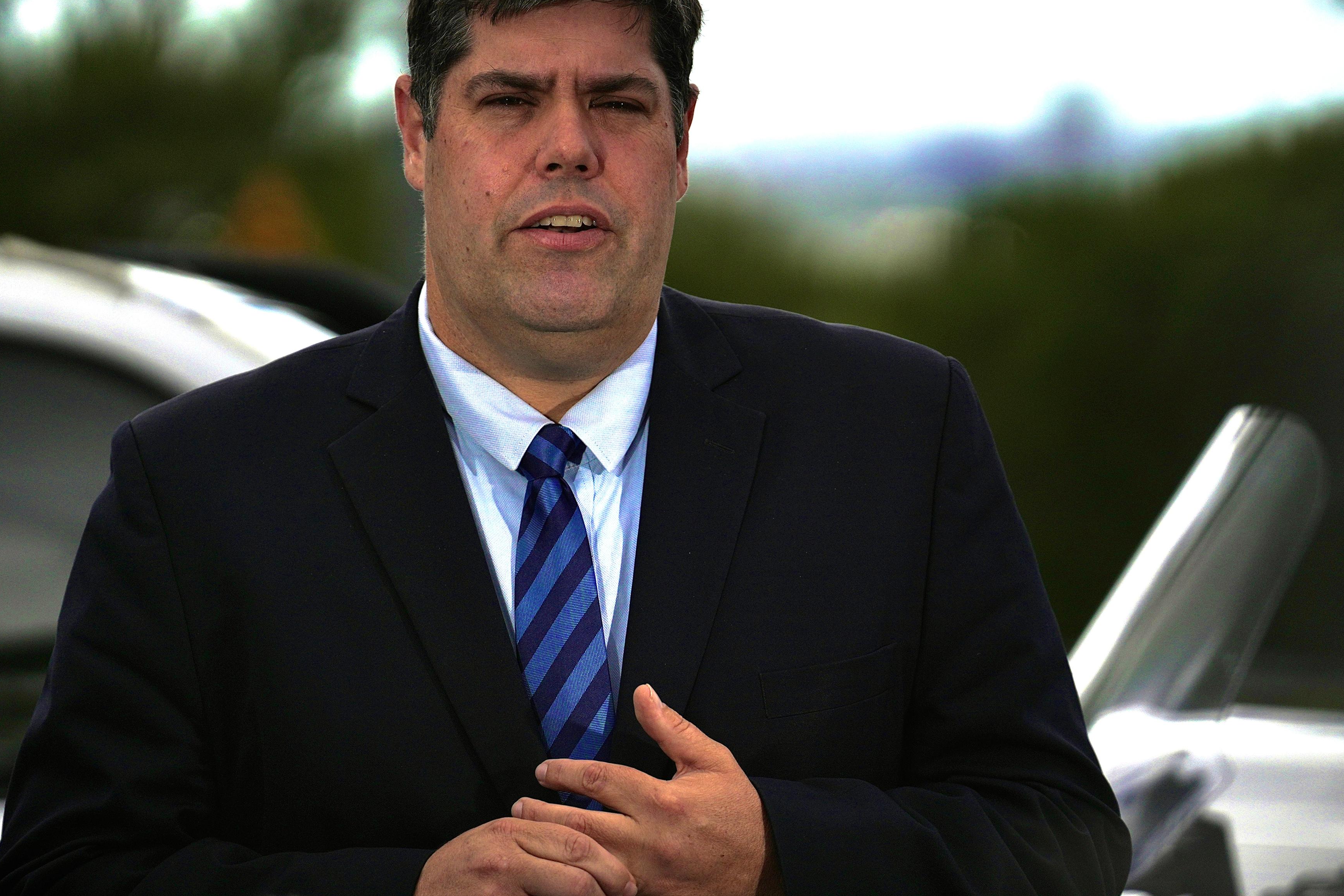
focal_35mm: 241
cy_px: 397
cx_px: 718
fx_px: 8997
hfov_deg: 8.5
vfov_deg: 5.7
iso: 125
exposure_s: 1/8000
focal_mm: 167
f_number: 2.8
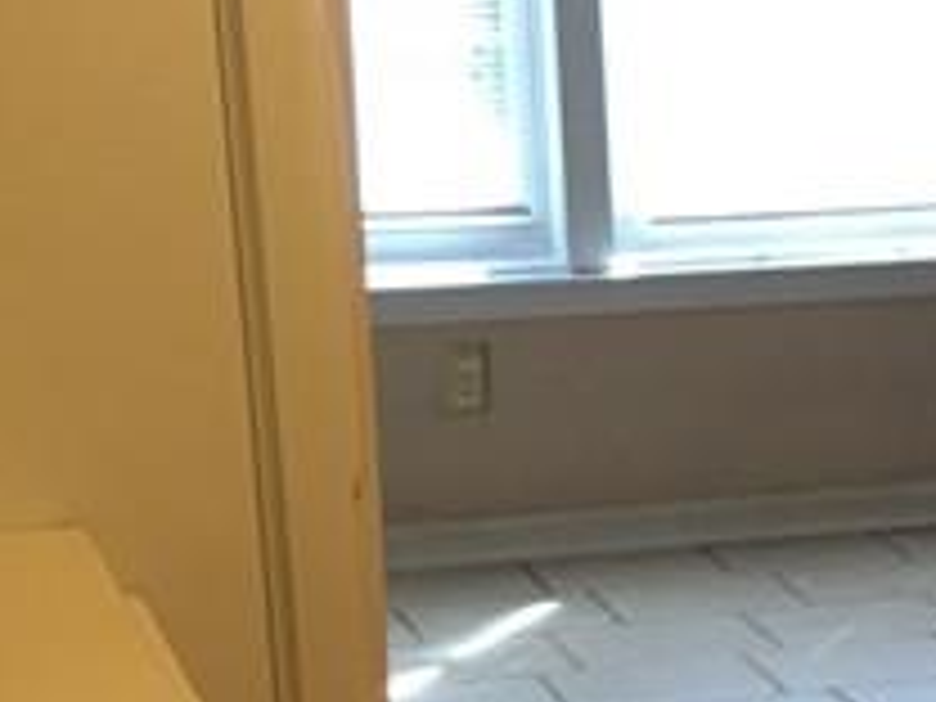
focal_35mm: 143
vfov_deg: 10.4
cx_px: 2115
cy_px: 500
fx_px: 3867
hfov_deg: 11.7
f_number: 2.2
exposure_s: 1/15
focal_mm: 4.15
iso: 32
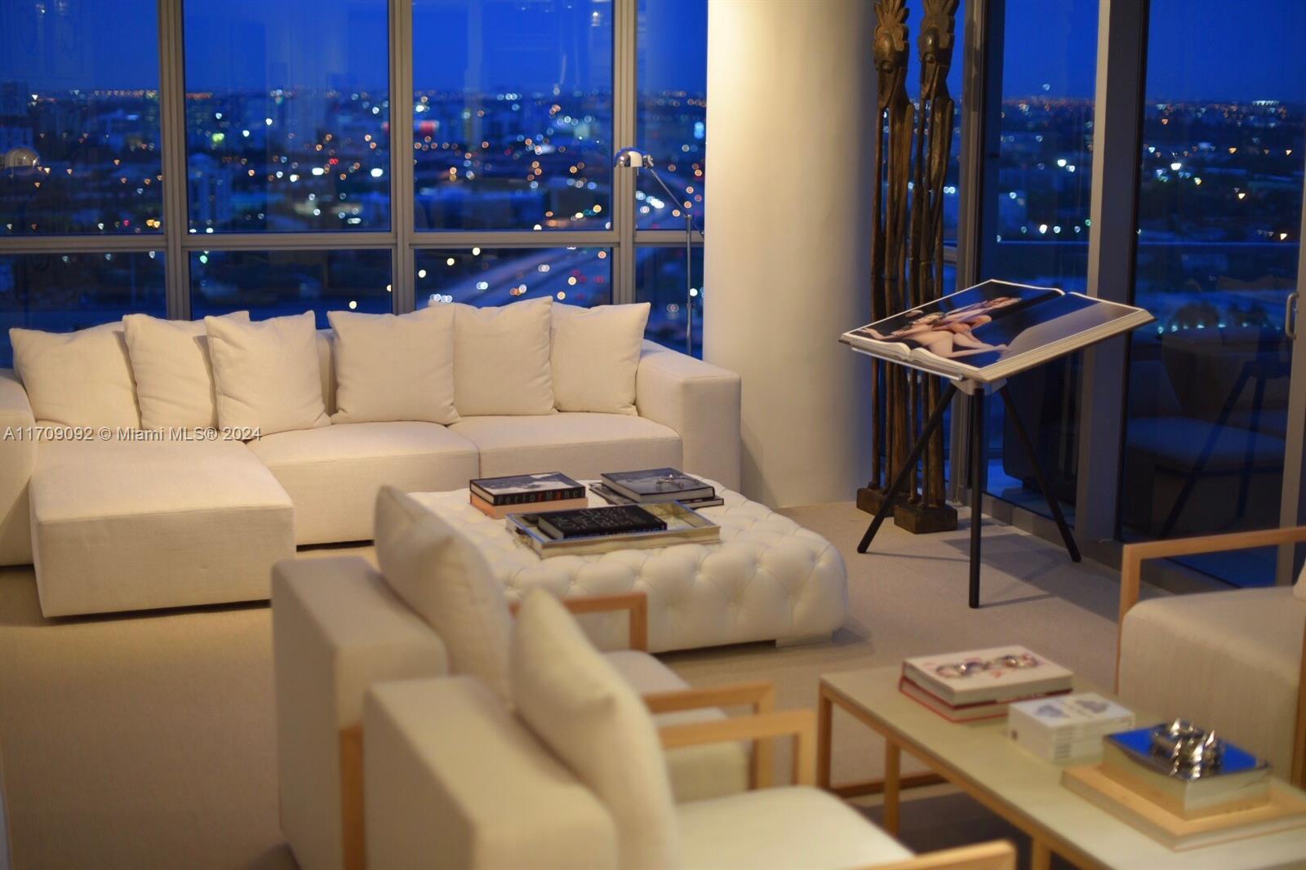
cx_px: 653
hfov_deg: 39.6
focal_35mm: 50
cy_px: 435
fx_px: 1813
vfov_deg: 27.0
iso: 200
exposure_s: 1/40
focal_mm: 50
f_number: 1.4
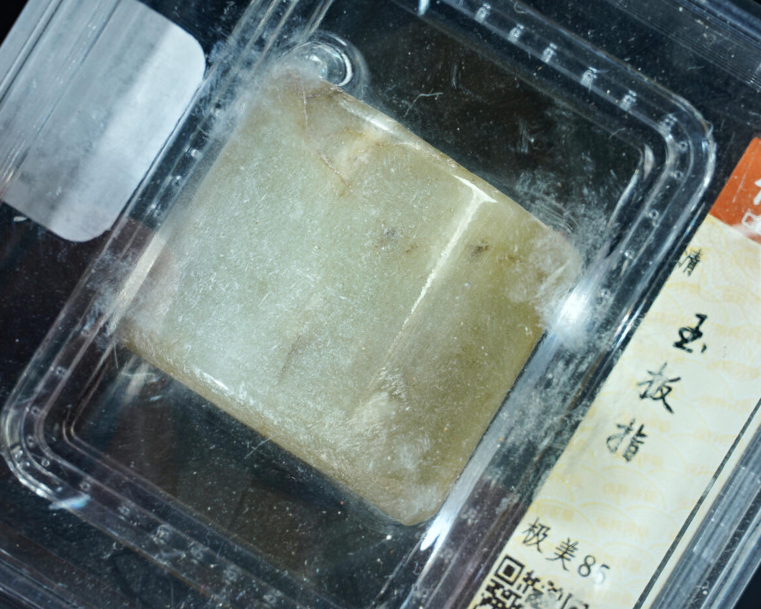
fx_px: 4009
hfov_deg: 10.8
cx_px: 432
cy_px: 305
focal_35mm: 178
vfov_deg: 8.7
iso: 100
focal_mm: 105
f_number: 18
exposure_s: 1/160
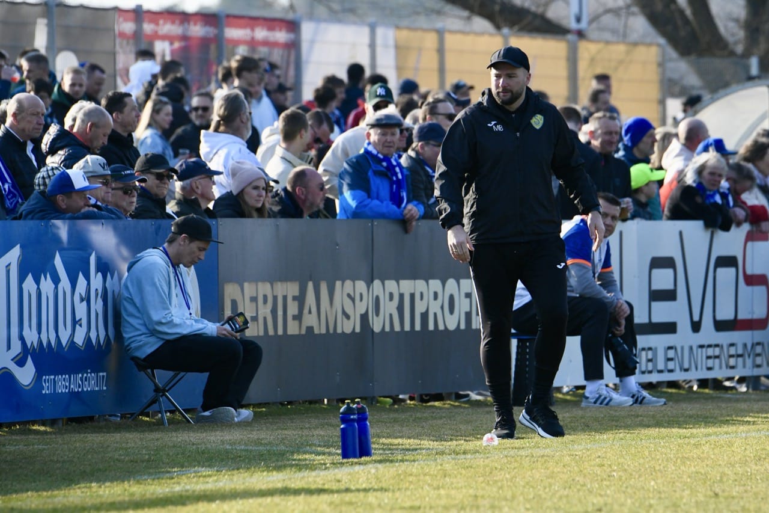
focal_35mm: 400
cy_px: 256
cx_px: 384
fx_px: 8543
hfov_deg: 5.2
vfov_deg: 3.4
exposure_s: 1/1600
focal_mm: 400
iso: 2500
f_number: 9
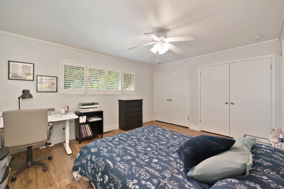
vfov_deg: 81.1
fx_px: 110
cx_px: 142
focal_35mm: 14
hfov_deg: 104.3
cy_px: 94
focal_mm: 14
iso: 500
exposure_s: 1/25
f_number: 4
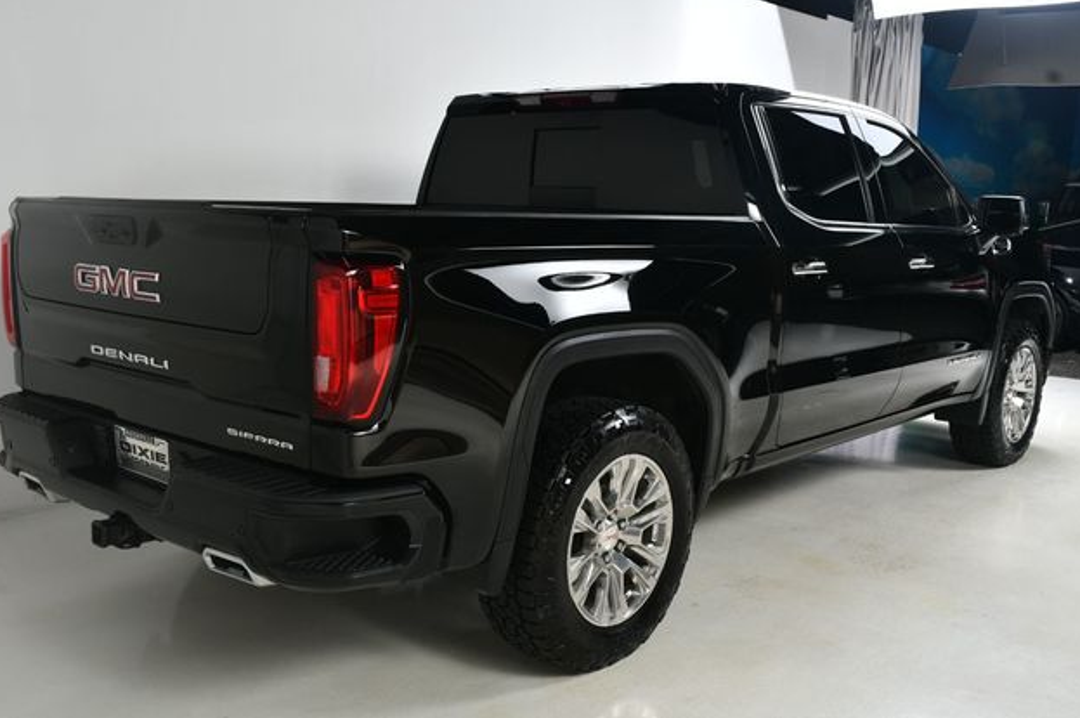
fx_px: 1109
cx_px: 534
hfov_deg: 51.9
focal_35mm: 37
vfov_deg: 35.9
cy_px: 350
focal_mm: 24
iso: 100
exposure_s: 1/160
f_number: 10
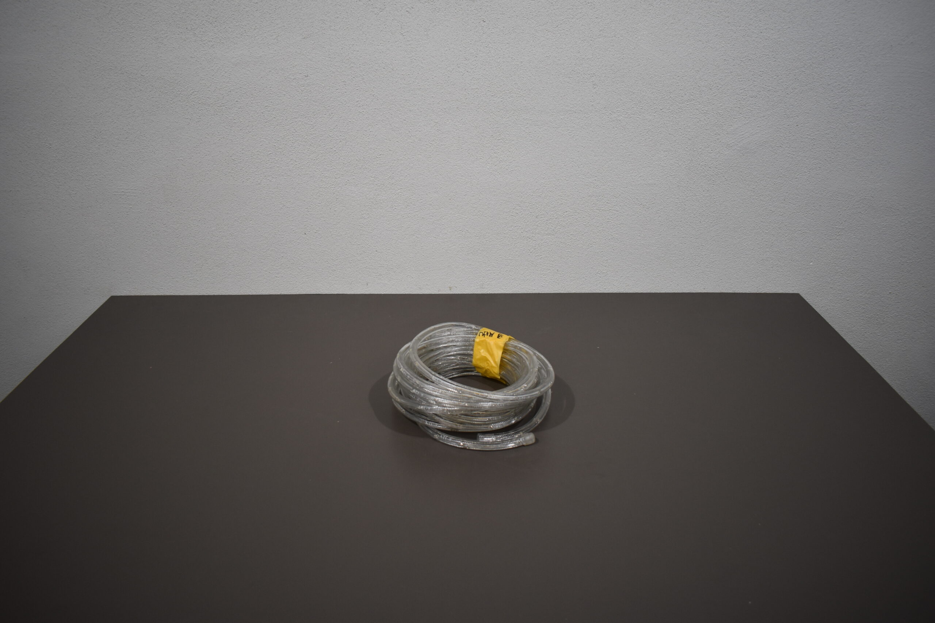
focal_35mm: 27
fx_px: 701
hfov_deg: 67.4
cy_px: 312
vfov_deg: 47.9
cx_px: 468
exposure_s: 1/250
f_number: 3.5
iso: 400
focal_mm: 18
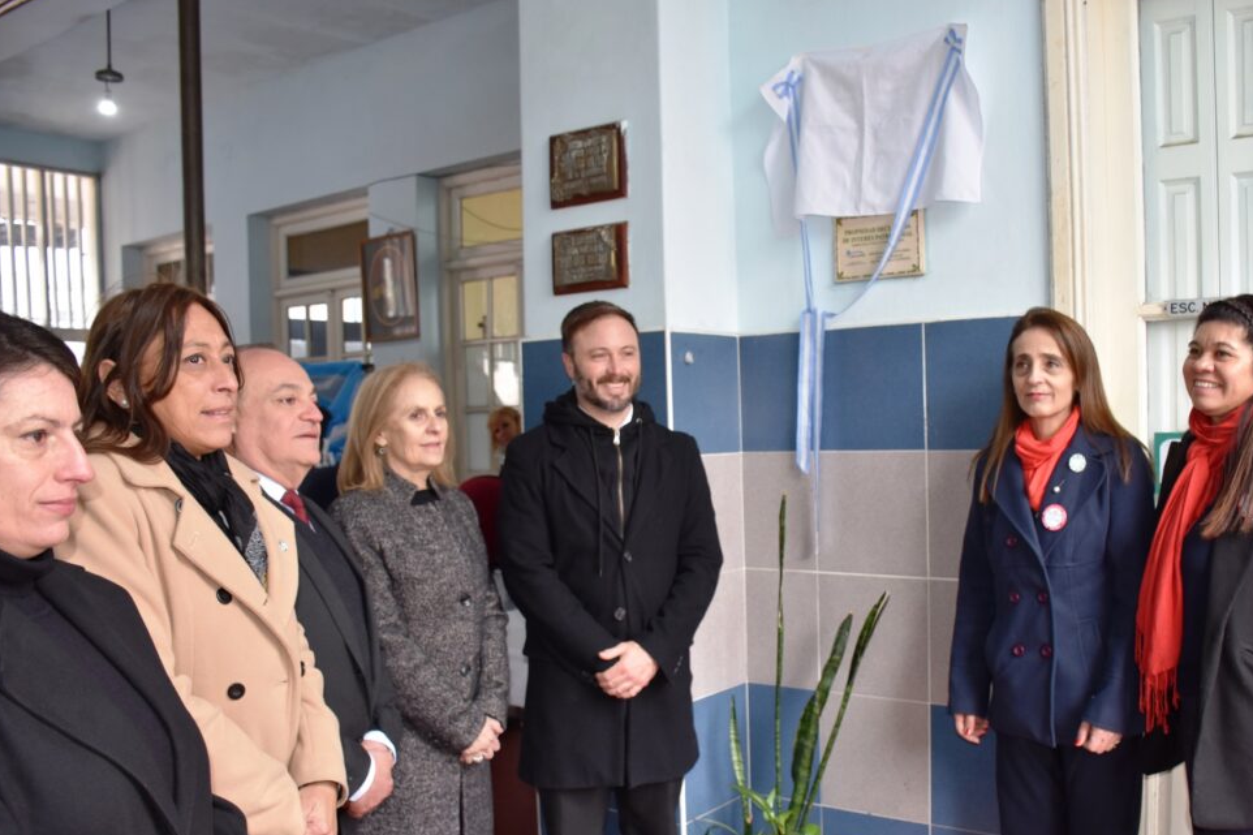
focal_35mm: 32
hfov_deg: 58.4
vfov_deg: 41.0
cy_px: 485
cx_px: 729
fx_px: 1114
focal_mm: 18
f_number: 4
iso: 400
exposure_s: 1/60
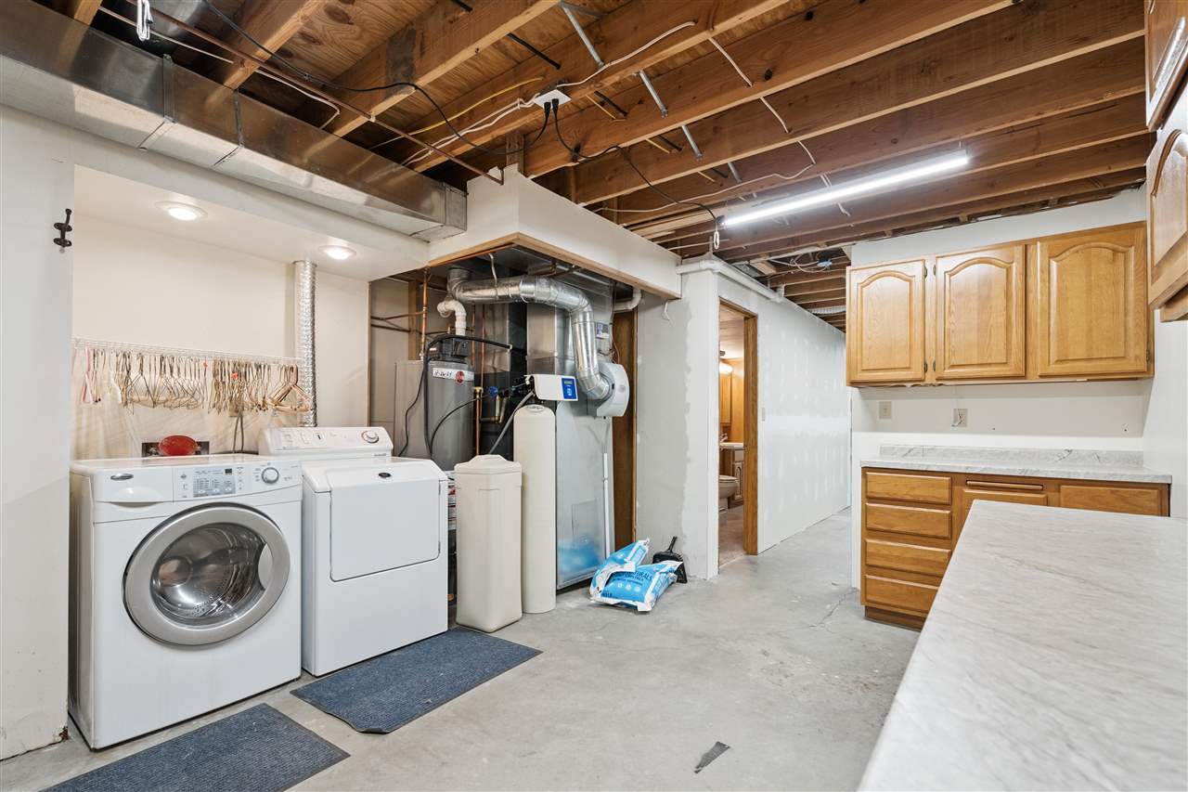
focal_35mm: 16
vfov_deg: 73.7
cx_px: 594
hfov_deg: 96.7
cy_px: 396
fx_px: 528
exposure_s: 1/50
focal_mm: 16
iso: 1250
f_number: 8
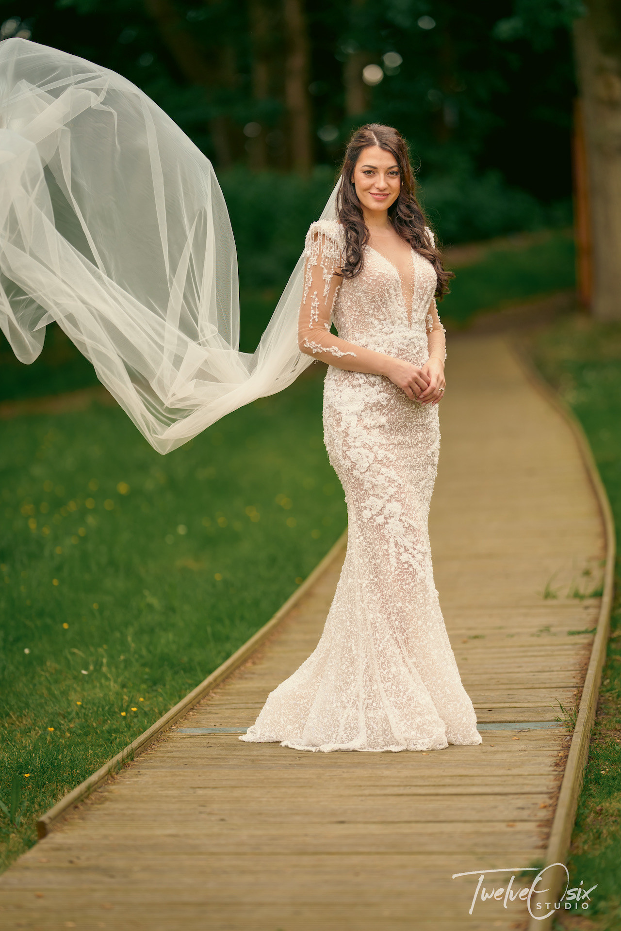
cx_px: 310
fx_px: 3493
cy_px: 466
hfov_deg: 10.2
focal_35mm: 135
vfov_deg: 15.2
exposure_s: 1/1000
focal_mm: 135
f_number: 1.8
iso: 100
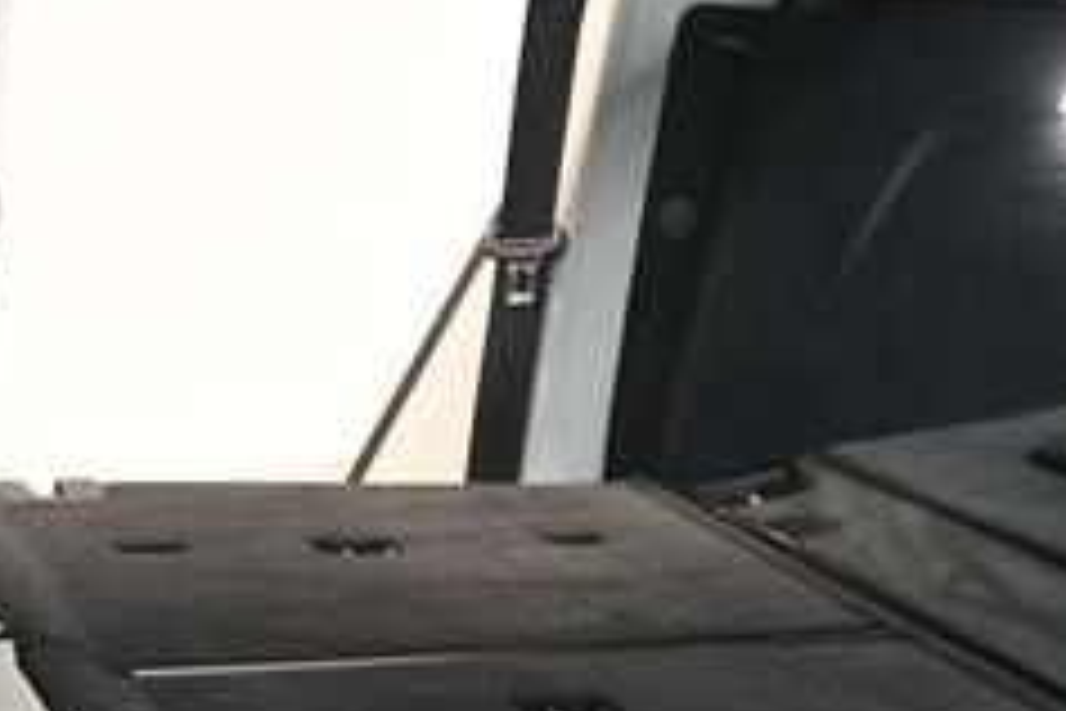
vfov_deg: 18.5
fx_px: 2161
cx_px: 1057
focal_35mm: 73
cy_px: 549
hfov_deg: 26.3
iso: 3200
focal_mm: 18
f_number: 3.5
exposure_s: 1/80
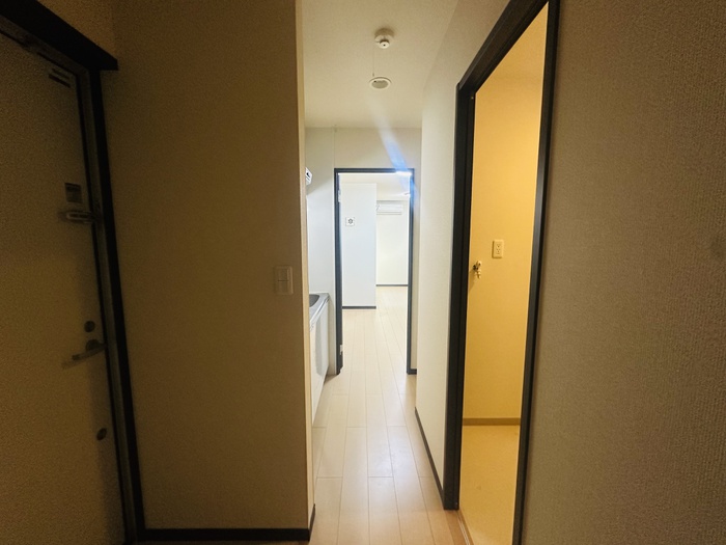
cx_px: 363
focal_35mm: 14
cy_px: 272
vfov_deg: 85.7
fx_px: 294
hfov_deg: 102.1
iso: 250
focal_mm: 2.22
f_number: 2.2
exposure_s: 1/120
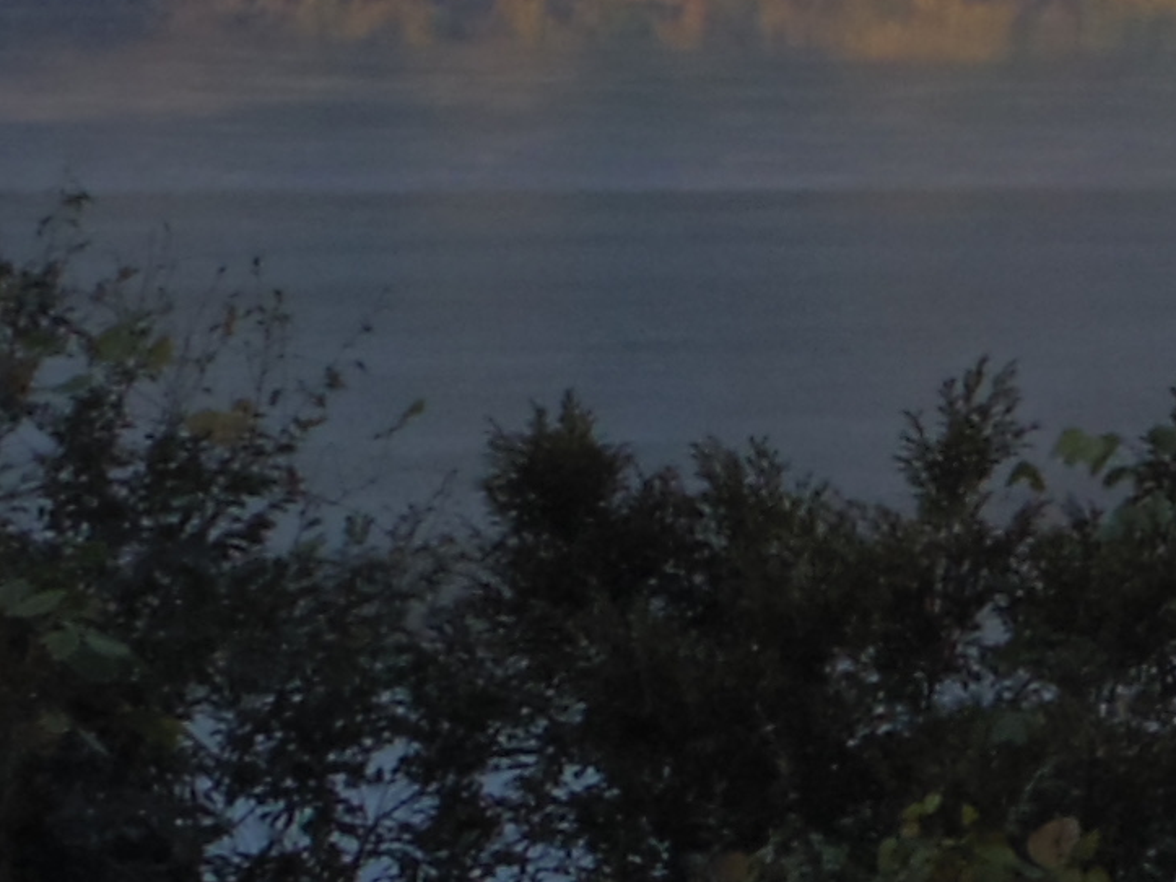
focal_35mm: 249
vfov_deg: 5.8
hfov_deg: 7.6
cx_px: 2339
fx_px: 8458
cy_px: -825
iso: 125
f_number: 8
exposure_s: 1/100
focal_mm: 8.2
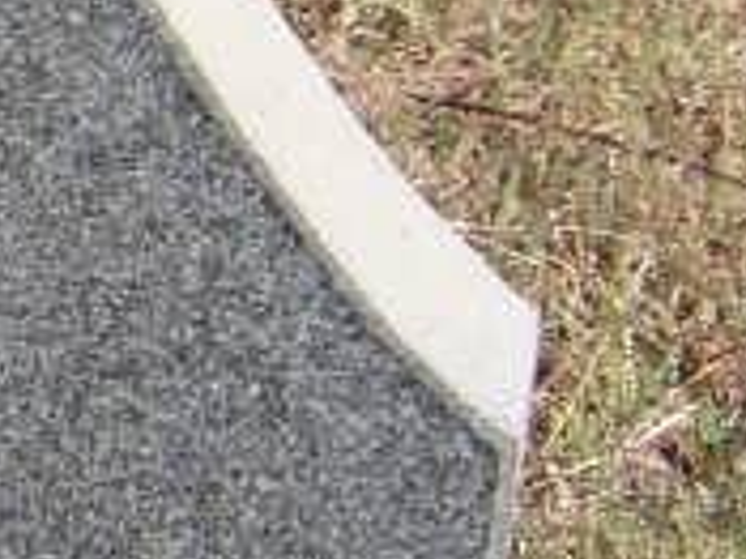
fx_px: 9153
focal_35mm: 425
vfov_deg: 3.5
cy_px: -222
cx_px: -759
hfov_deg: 4.6
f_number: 3.2
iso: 64
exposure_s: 1/500
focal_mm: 10.5
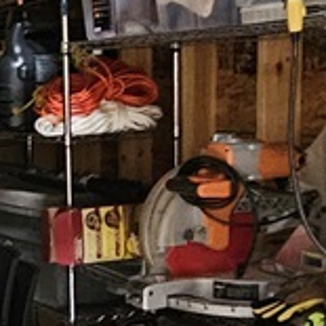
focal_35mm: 74
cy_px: 229
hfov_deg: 20.9
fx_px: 788
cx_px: -116
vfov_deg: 23.2
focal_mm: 2.2
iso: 800
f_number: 2.2
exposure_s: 1/24
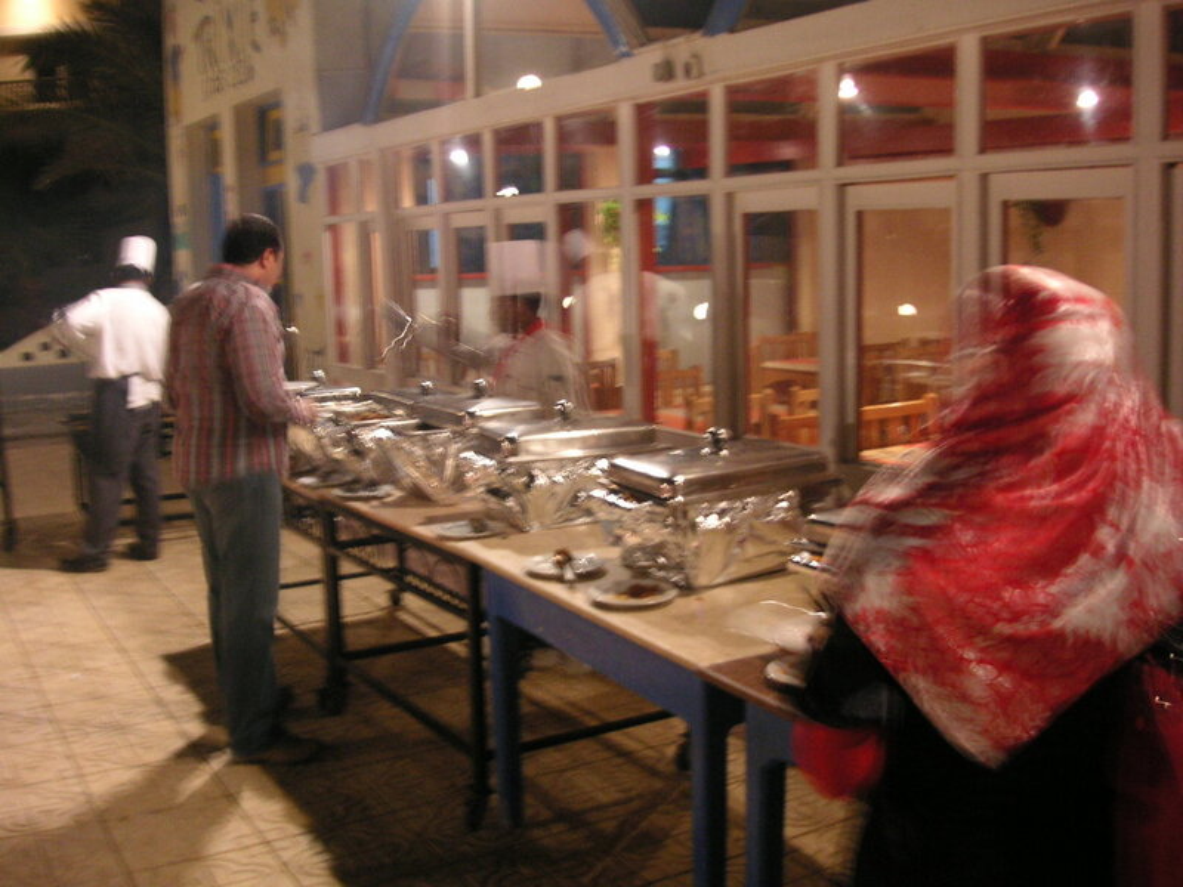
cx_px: 592
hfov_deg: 50.1
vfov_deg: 38.7
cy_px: 444
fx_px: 1264
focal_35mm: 37
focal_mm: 6.1
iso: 100
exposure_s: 1/1.6
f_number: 2.8
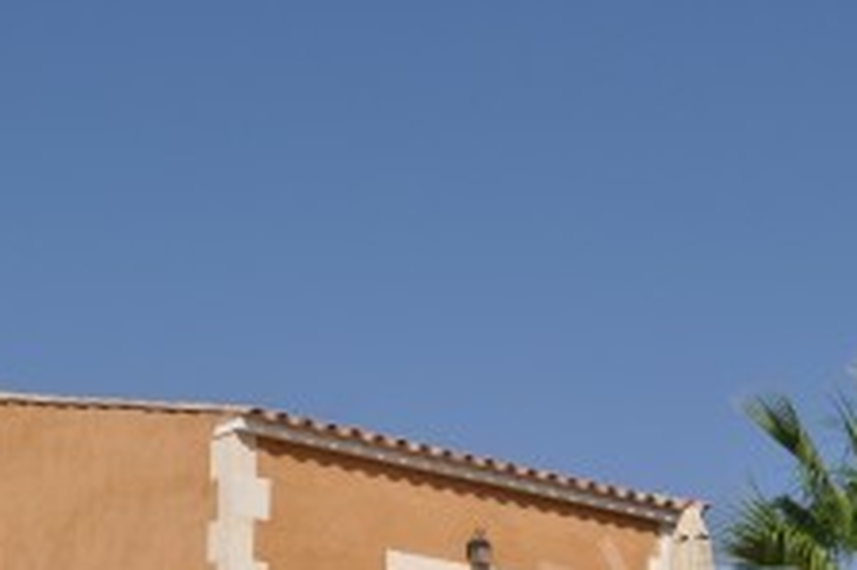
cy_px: 618
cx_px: 777
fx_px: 2284
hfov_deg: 20.8
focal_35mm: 96
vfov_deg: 13.9
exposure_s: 1/800
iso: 200
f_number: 8
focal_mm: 28
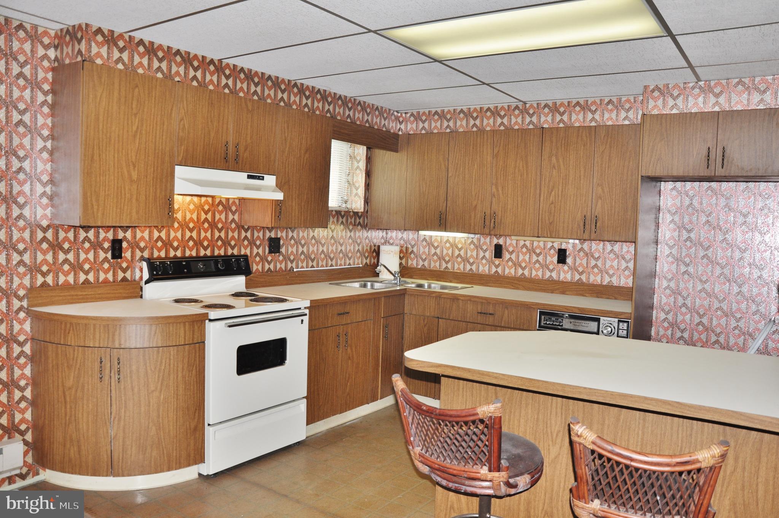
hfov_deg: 67.4
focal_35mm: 27
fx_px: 584
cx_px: 390
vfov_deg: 47.8
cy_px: 259
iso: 200
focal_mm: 18
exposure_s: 1/60
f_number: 5.6
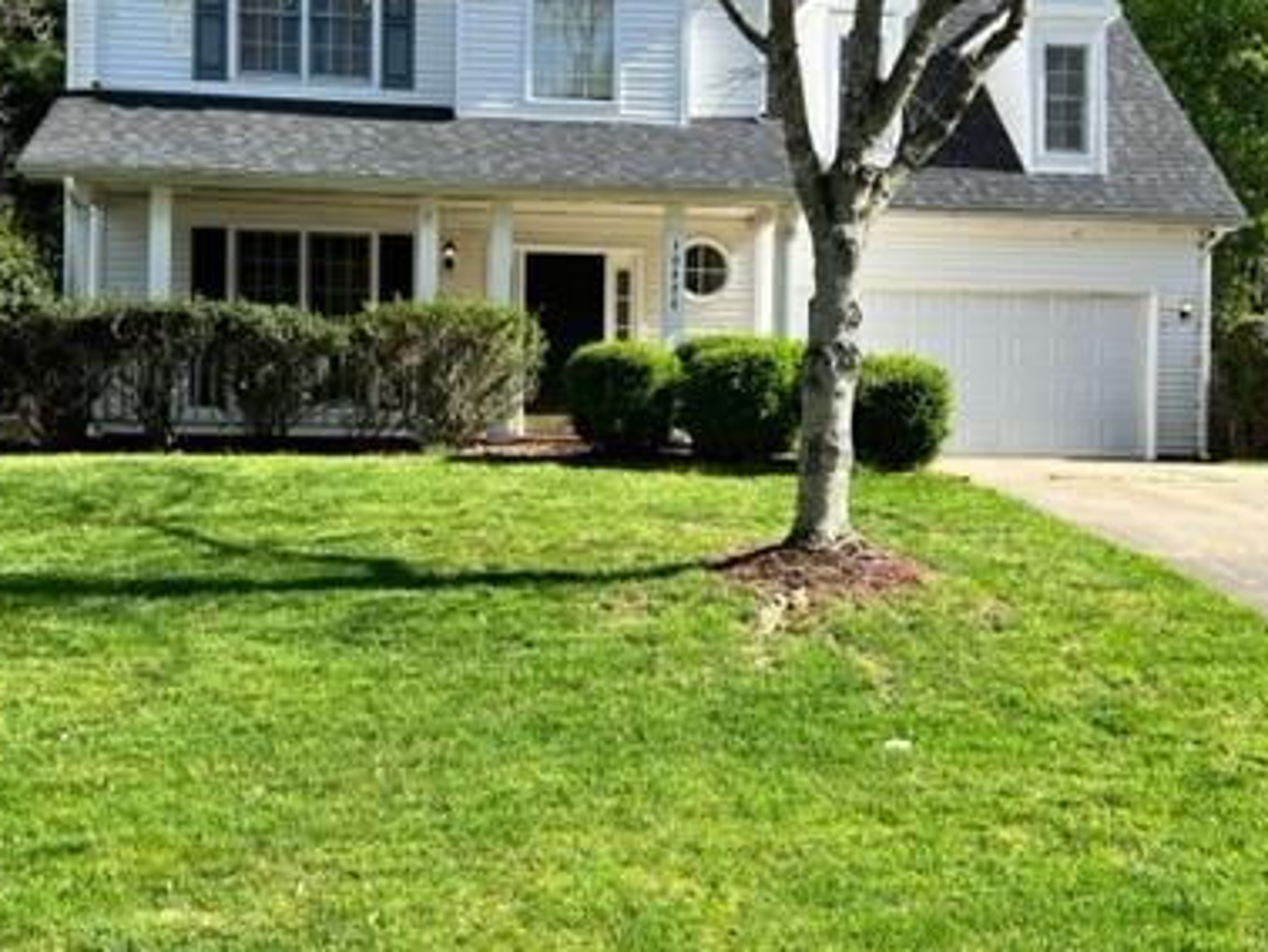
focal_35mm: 44
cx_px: 540
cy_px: 473
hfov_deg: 42.8
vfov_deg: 32.9
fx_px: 1613
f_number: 1.5
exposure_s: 1/1645
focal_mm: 5.7
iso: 50
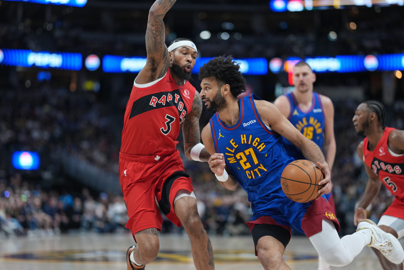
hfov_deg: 22.1
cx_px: 215
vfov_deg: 14.9
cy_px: 135
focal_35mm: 92
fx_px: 1033
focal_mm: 85
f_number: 1.4
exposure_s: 1/3200
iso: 1600
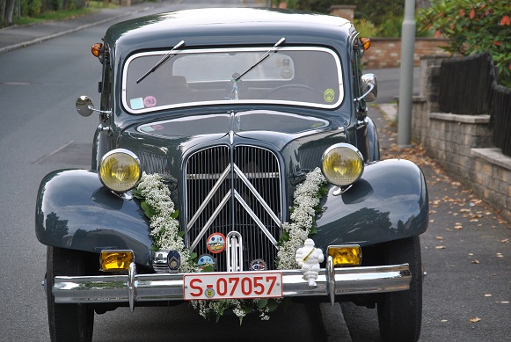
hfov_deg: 12.4
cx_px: 256
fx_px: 2345
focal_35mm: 165
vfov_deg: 8.3
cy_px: 171
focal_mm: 110
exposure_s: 1/125
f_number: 5.3
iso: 220
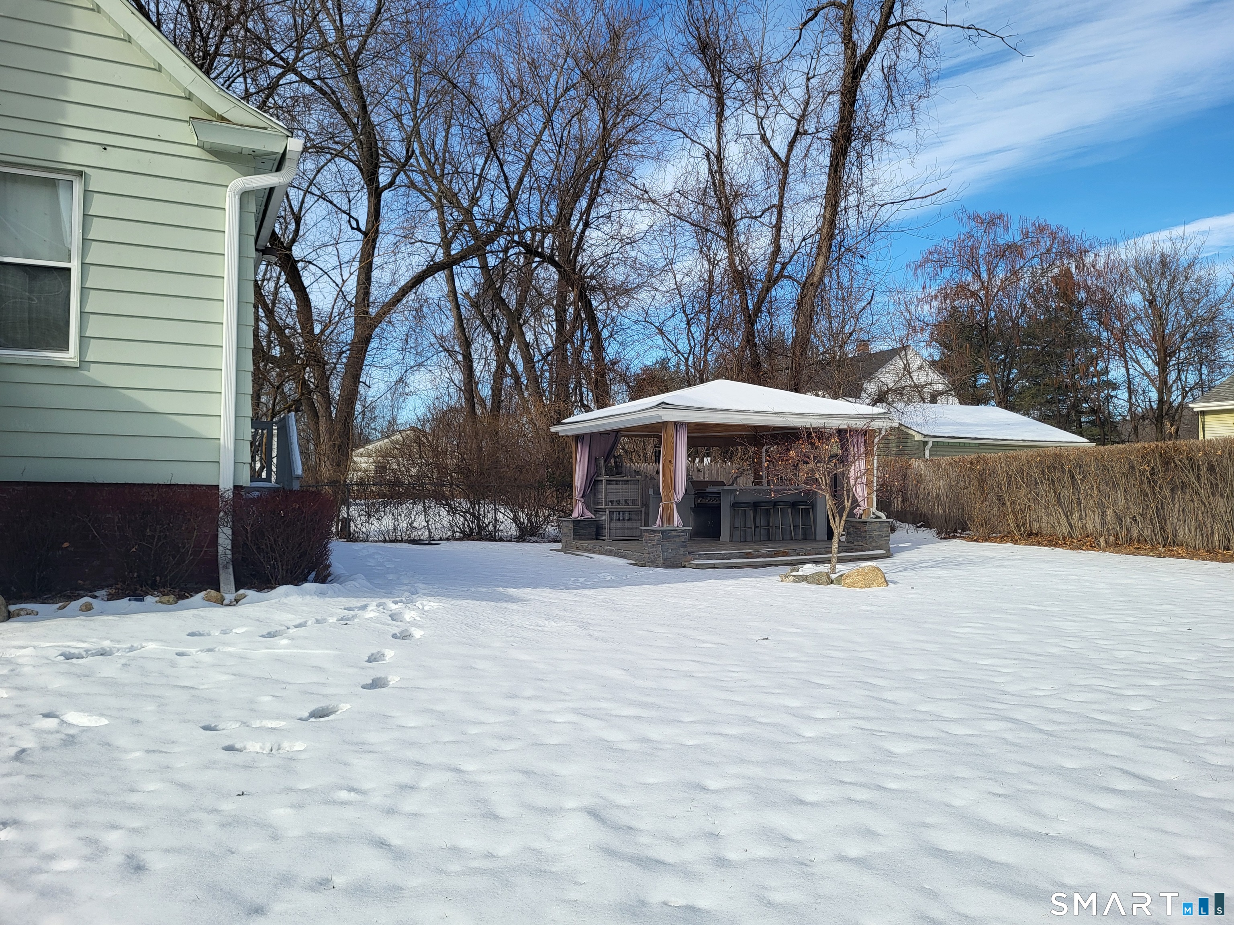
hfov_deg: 67.3
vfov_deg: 53.1
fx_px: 927
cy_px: 462
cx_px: 617
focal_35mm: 26
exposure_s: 1/1751
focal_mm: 5.4
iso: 40
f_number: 1.8
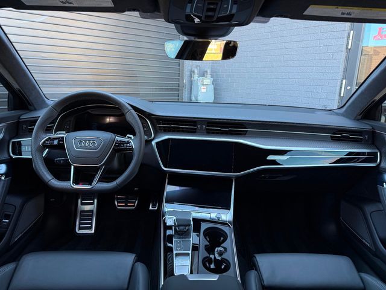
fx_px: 268
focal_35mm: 24
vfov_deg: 56.8
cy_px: 145
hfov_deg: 71.6
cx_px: 193
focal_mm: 6.76
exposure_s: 1/121
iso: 200
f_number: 1.78
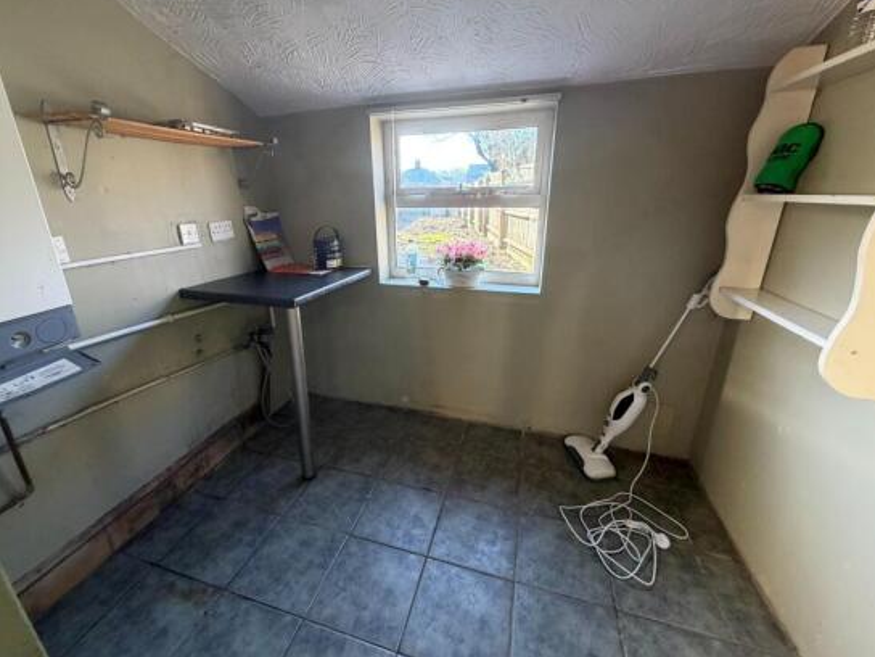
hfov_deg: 98.1
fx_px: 379
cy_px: 315
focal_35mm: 15
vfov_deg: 81.7
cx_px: 416
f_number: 2.2
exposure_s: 1/62
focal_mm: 2.22
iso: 320
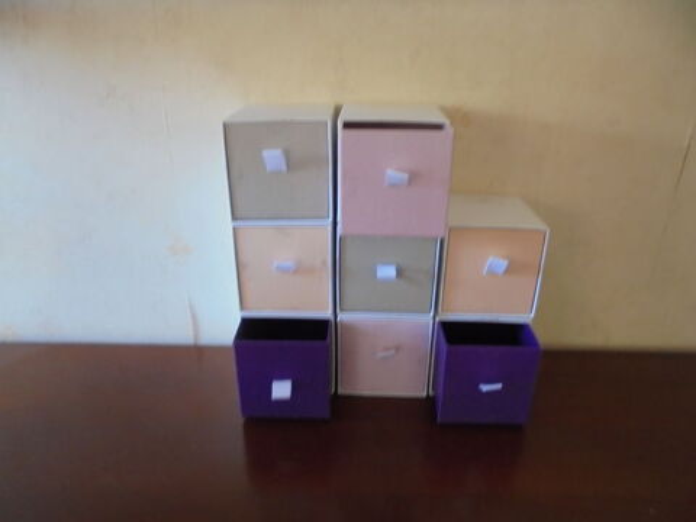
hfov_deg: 67.3
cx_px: 348
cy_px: 261
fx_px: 523
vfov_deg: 53.1
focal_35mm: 26
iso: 400
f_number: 3.5
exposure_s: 1/15
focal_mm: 4.6
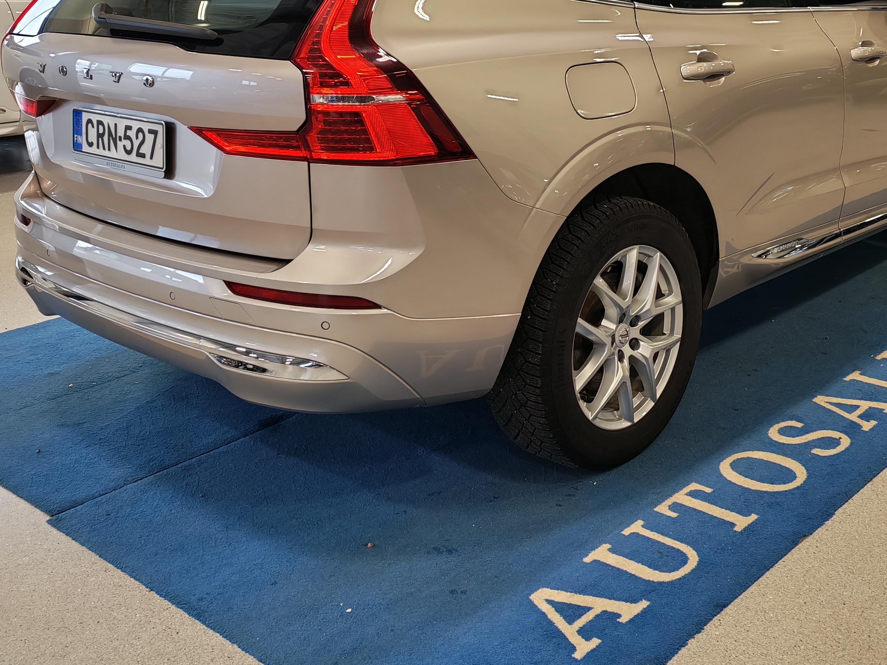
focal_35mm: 44
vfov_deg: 32.5
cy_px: 194
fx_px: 1128
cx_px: 526
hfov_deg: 42.8
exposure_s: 1/100
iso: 97
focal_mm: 6.12
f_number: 1.9
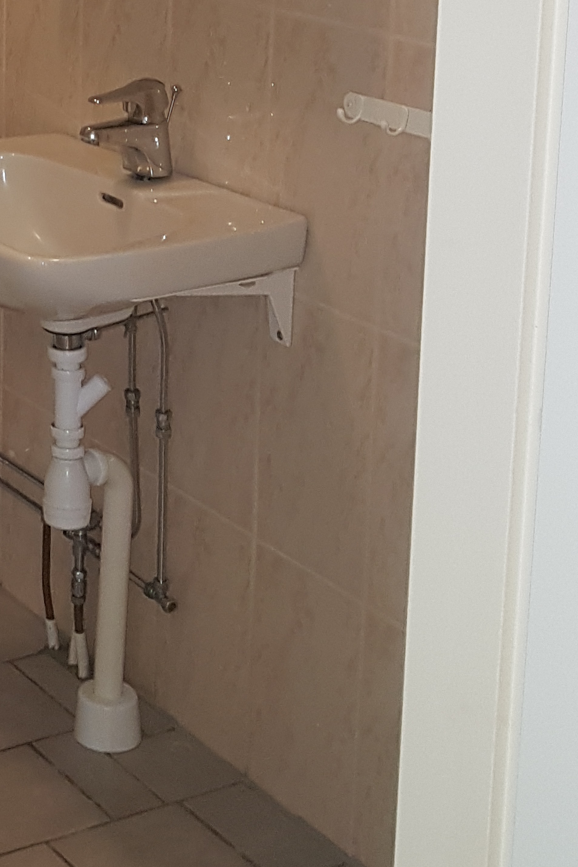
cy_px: 15
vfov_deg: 25.4
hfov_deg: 16.6
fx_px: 1831
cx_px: -236
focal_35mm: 76
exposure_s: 1/33
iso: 160
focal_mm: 4.2
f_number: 1.7
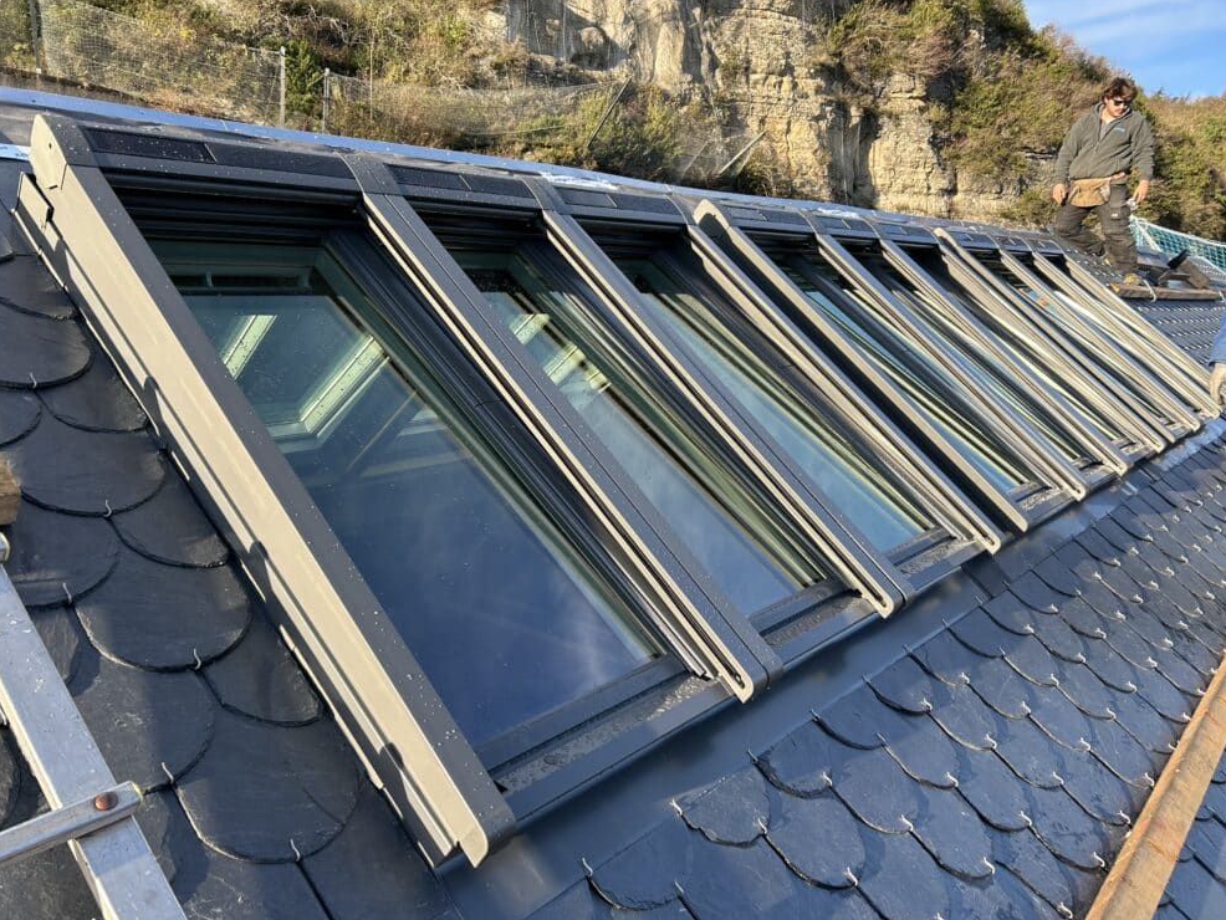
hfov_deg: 65.3
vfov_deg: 51.4
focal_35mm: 27
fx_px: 956
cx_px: 593
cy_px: 464
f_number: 1.5
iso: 50
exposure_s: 1/827
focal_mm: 5.7
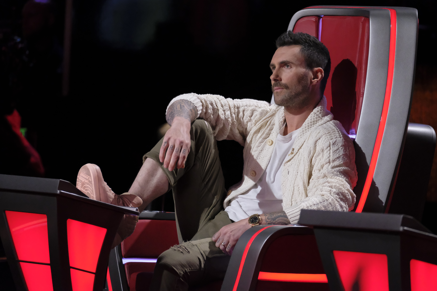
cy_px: 146
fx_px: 4127
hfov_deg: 6.1
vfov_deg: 4.0
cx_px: 218
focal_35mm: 340
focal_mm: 226.6
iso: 6400
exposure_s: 1/160
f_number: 5
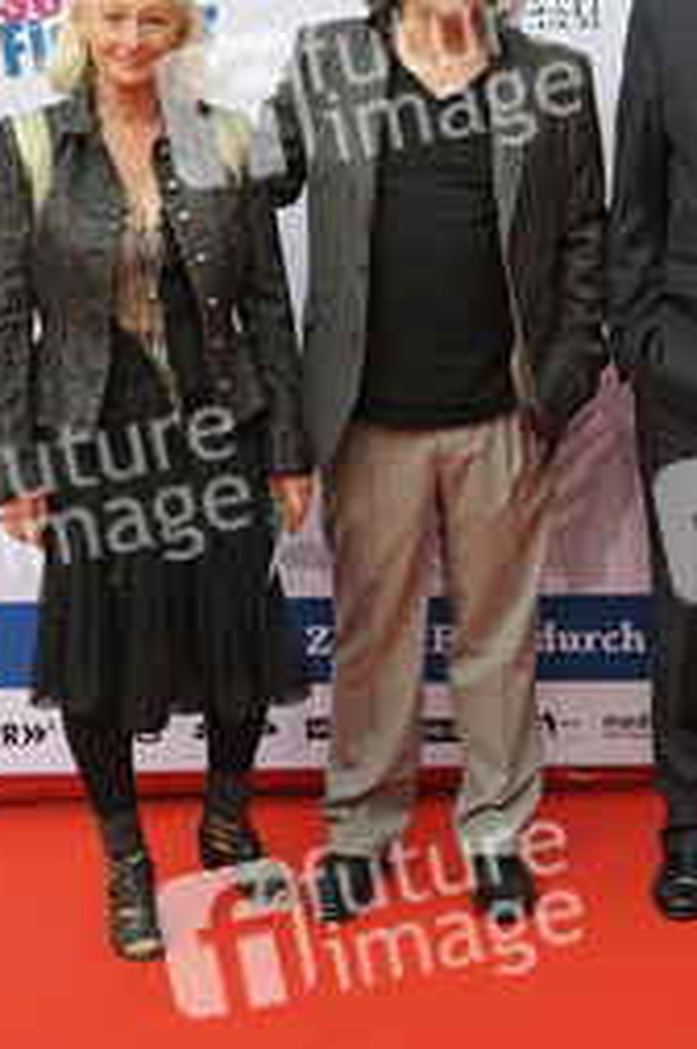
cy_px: 299
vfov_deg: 23.2
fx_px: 2533
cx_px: 490
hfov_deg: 15.6
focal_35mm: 87
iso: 500
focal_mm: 55
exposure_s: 1/200
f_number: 6.3
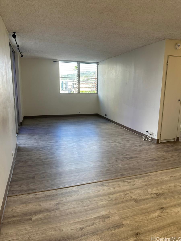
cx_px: 90
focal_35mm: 24
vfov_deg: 71.6
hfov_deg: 56.8
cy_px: 120
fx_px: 167
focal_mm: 6.86
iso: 100
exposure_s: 1/151
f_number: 1.78
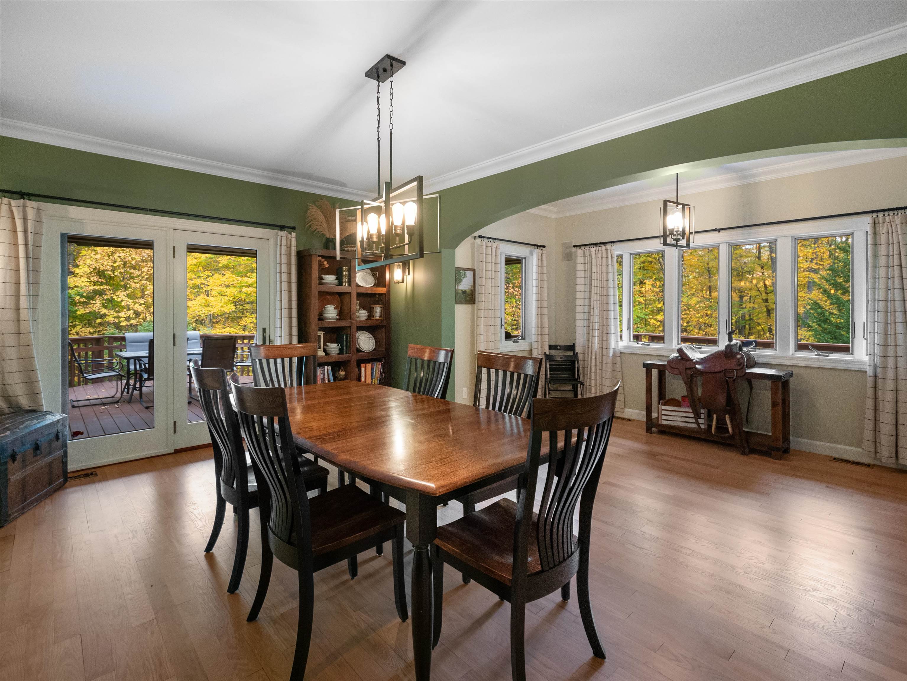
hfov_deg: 94.5
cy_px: 340
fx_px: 419
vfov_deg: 78.2
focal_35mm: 16
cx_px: 454
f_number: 2.8
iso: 3200
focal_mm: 8
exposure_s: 1/60
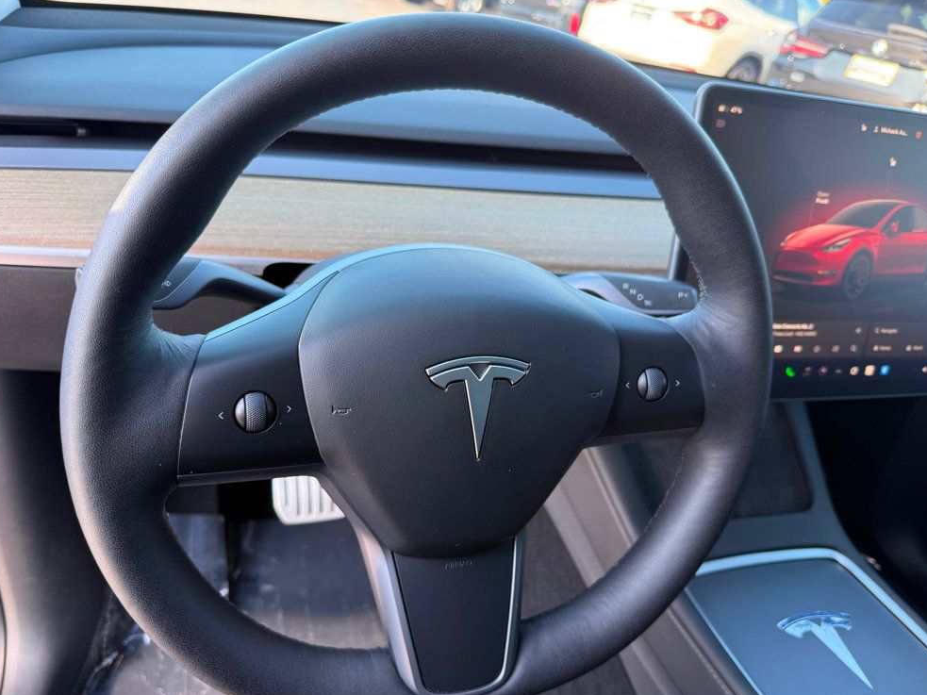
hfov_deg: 69.4
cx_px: 455
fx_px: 669
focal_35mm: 25
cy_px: 360
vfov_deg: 54.9
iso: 125
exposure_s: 1/121
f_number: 1.78
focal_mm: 6.76
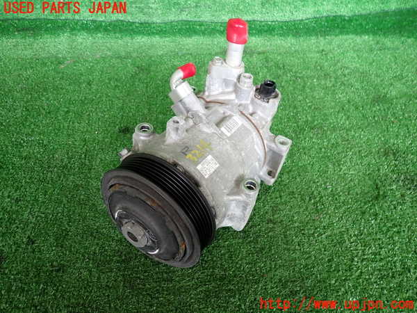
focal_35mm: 25
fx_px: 301
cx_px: 208
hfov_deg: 69.4
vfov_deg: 54.9
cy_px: 156
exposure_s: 1/60
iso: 160
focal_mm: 4.5
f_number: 2
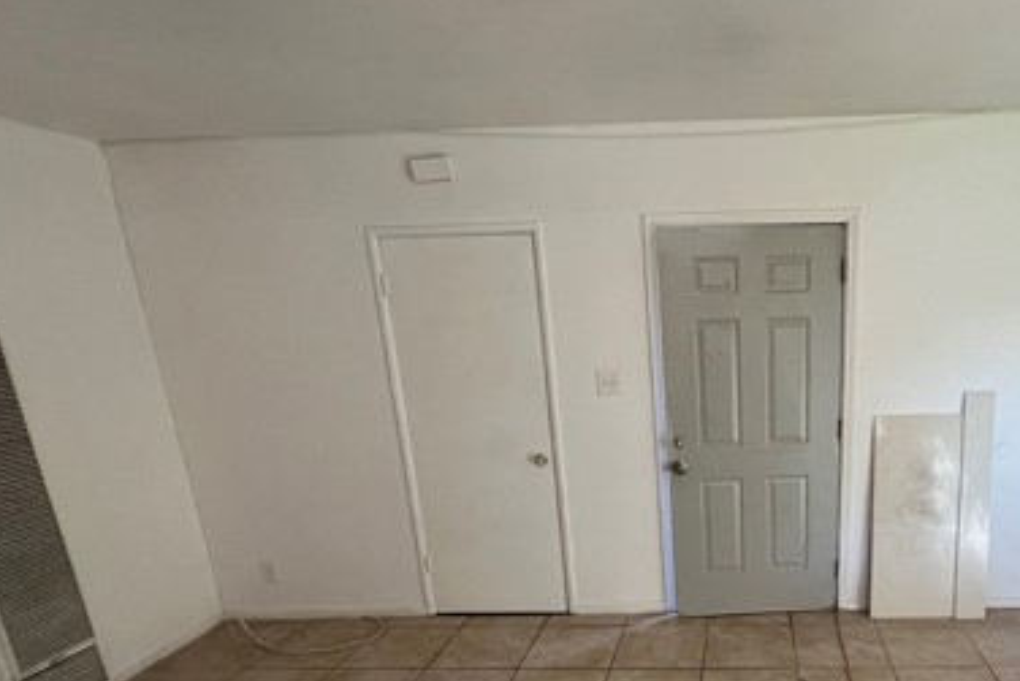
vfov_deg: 52.8
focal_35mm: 23
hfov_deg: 72.5
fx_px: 652
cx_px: 722
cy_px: 507
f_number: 1.8
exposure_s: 1/120
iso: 250
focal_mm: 1.57
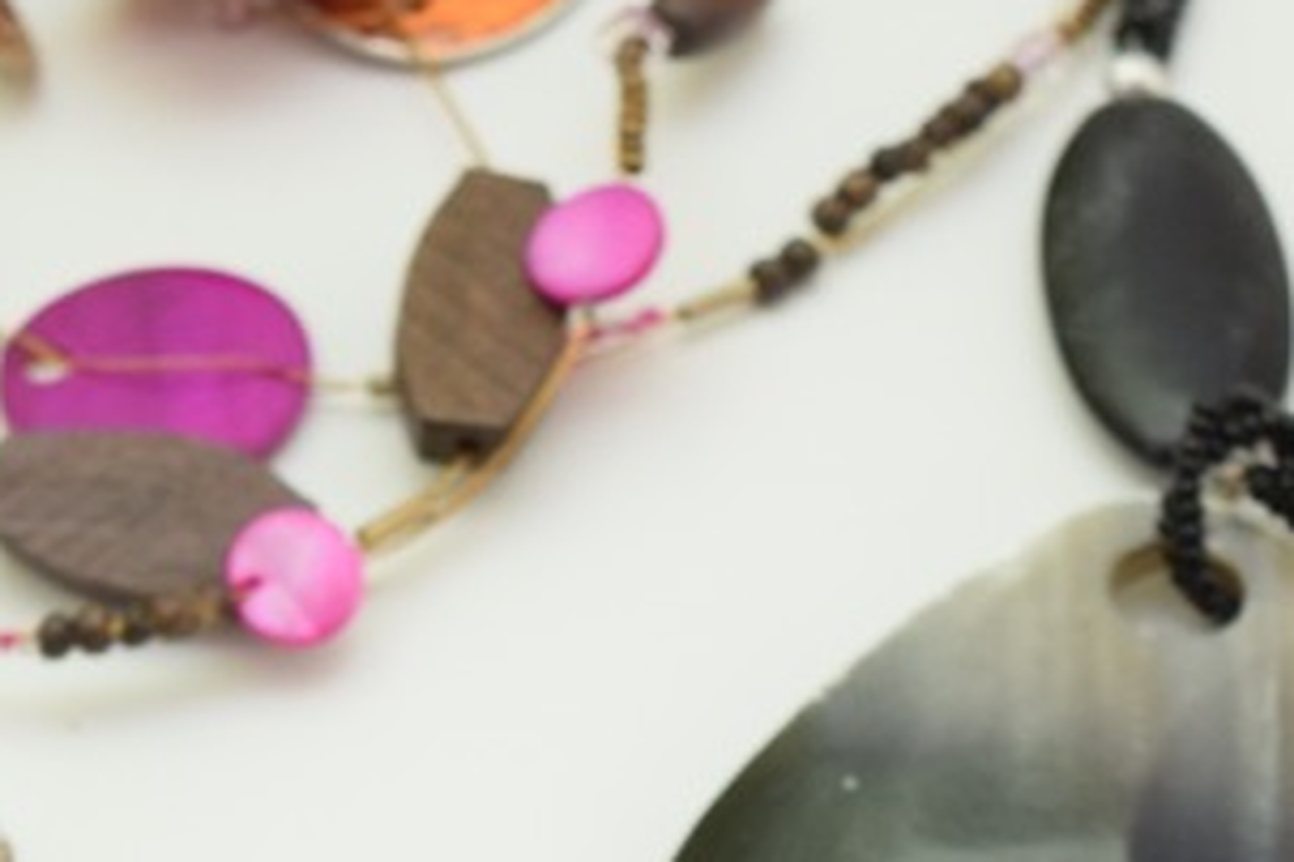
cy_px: 1137
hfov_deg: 7.6
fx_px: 9800
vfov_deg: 5.0
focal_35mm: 273
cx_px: 457
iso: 800
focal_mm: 55
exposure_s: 1/125
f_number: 5.6
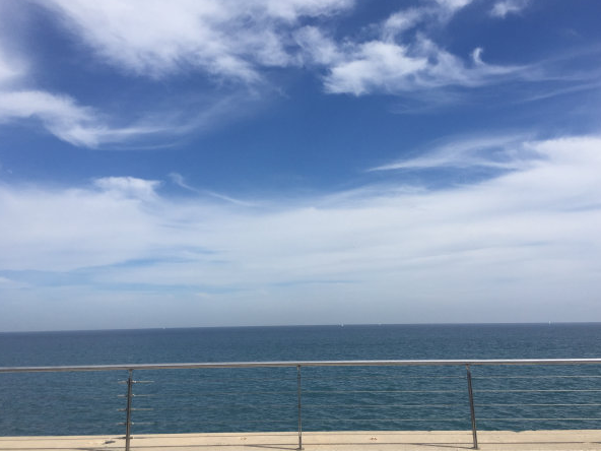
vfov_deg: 46.8
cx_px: 298
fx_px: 521
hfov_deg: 60.0
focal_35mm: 30
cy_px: 221
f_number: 2.2
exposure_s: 1/3597
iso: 32
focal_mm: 4.15
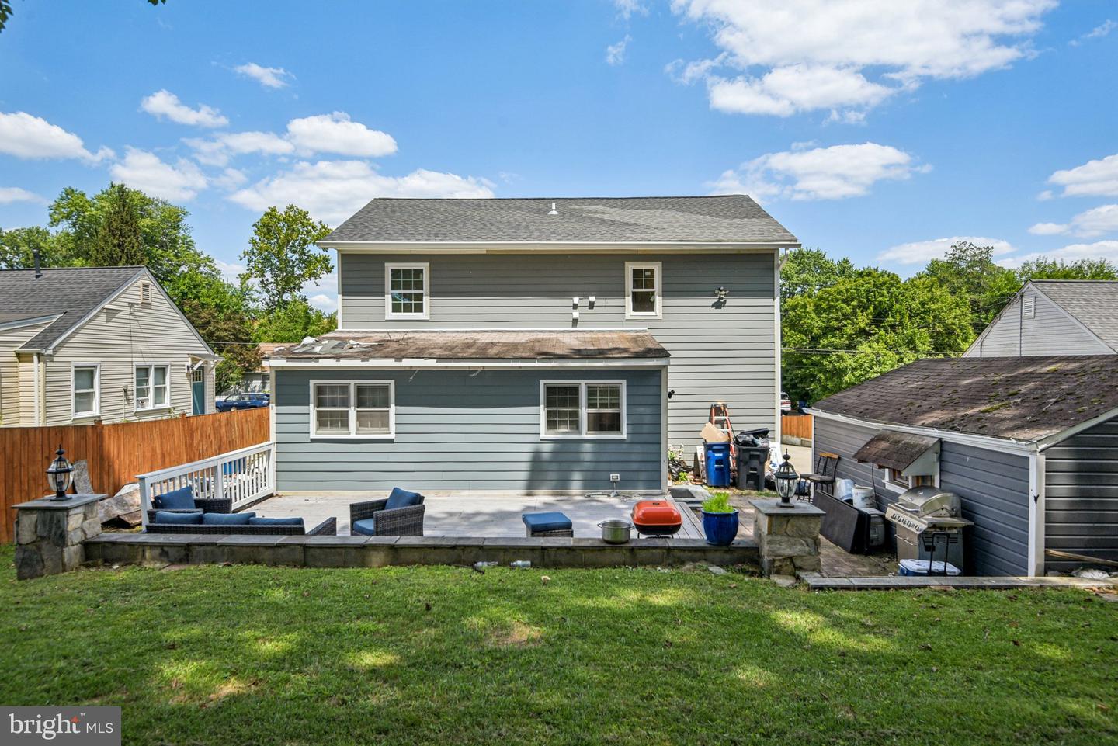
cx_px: 559
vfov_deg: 62.0
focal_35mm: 20
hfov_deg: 84.0
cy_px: 373
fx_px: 621
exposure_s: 1/1600
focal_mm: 20
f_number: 7.1
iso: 400
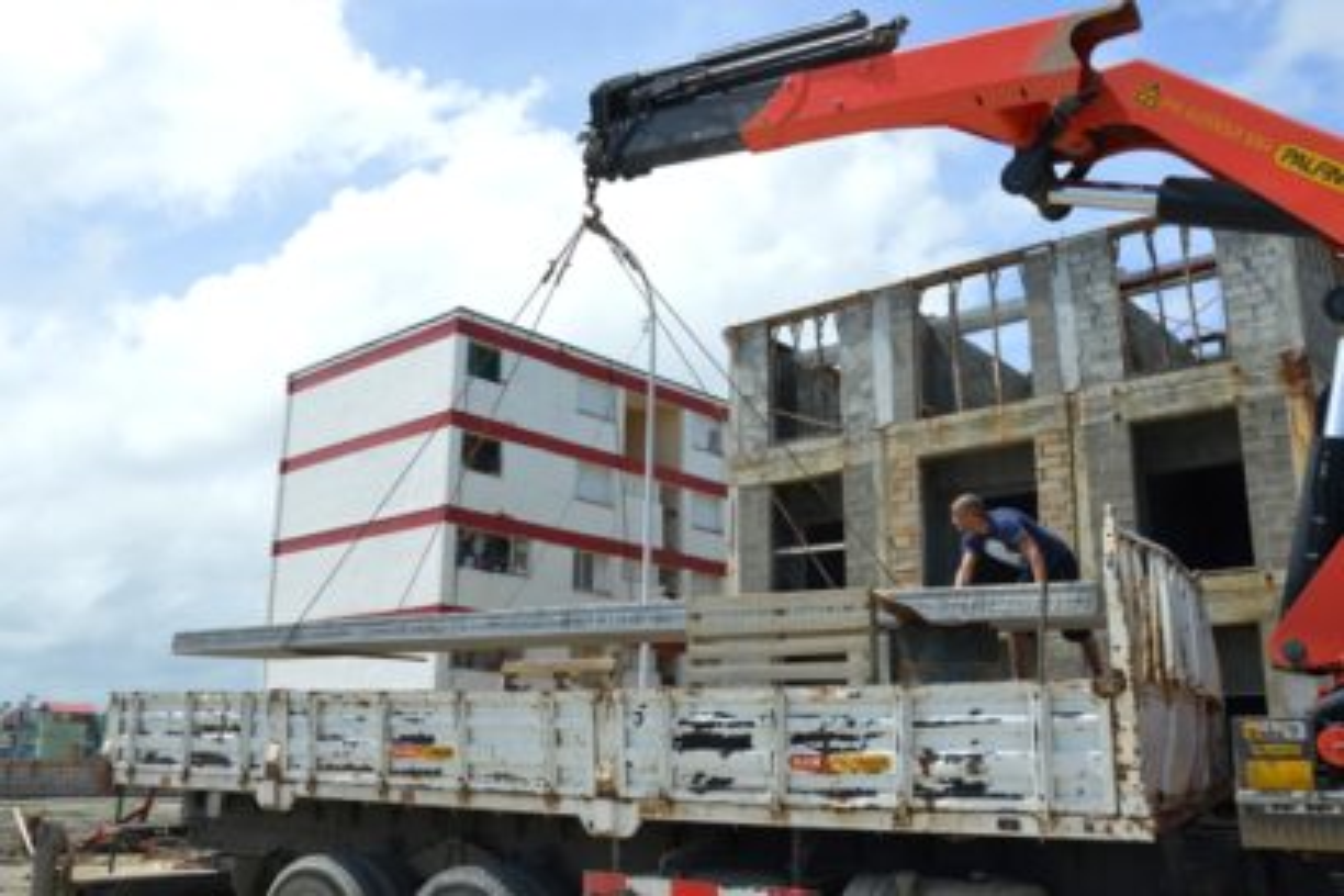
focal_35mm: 30
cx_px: 672
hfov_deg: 61.9
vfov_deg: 43.6
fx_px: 1120
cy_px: 448
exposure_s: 1/320
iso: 100
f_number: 9
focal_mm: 20
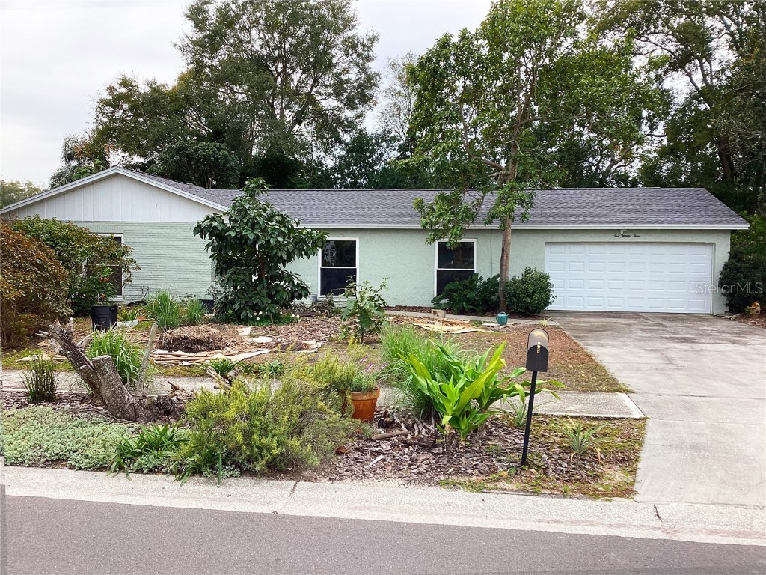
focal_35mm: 31
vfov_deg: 45.4
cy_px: 288
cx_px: 383
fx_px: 686
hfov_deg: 58.4
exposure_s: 1/289
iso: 25
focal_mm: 3.3
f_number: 2.4
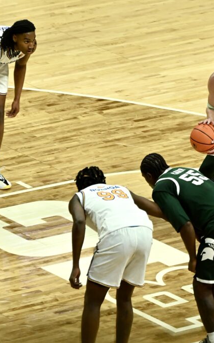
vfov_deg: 6.8
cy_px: 171
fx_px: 2865
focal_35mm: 307
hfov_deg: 4.3
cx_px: 239
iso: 4000
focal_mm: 200
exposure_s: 1/640
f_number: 6.3
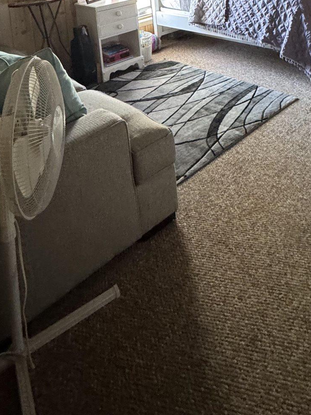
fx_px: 395
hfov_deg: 41.8
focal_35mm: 33
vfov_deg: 42.7
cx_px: 228
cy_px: -46
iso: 640
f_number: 2.2
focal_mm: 2.22
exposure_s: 1/60
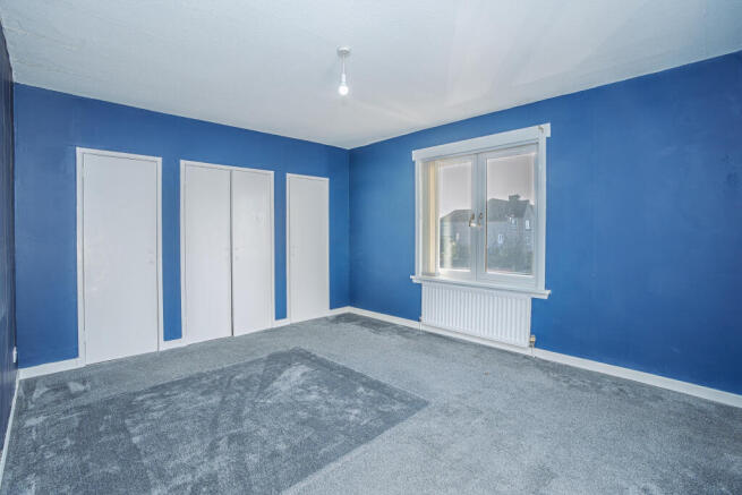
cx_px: 371
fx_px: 330
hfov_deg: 96.7
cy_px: 248
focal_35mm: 16
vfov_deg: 73.8
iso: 250
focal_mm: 16
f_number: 9
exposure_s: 1/60
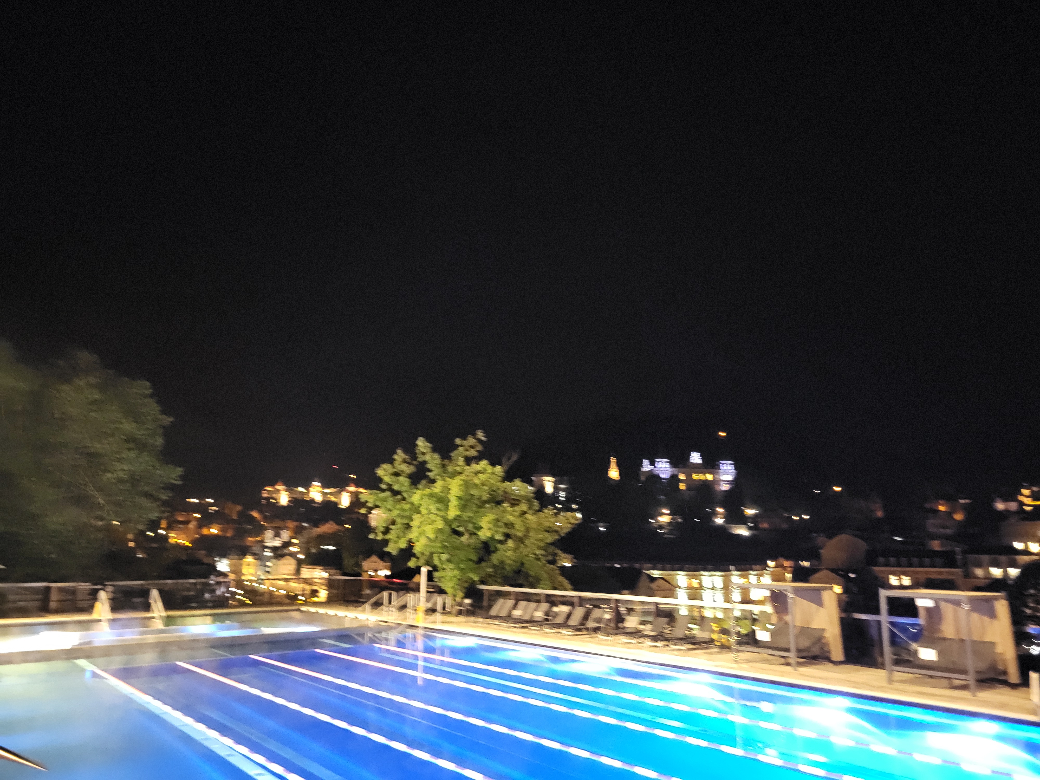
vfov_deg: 53.1
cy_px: 390
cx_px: 520
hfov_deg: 67.3
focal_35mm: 26
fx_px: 781
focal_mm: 5.4
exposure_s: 1/5
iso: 1250
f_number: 1.8
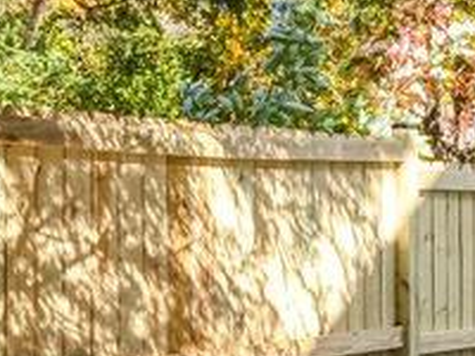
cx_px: 425
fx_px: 1619
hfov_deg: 16.5
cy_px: 179
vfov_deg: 12.6
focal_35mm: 118
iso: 400
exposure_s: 1/640
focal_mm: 17
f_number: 8
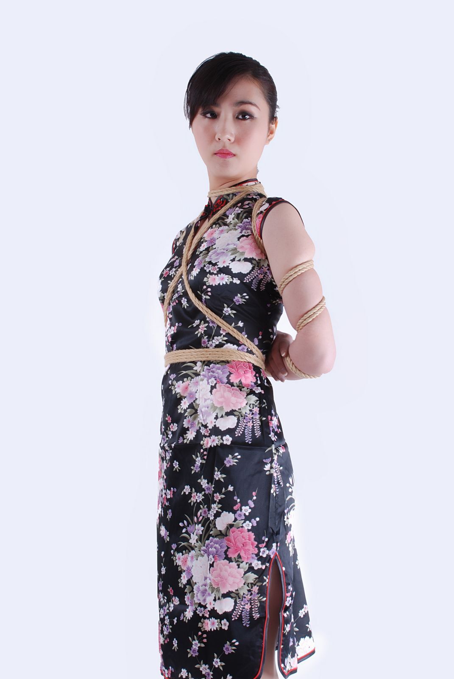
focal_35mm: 52
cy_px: 340
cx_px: 227
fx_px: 990
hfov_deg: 25.8
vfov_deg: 37.8
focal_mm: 35
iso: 100
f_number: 13
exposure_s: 1/8
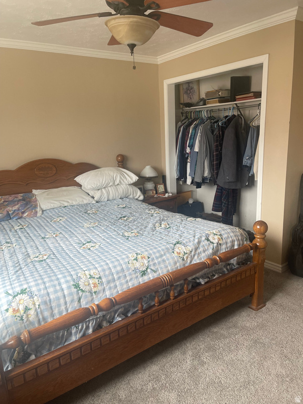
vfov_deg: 69.4
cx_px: 152
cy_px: 202
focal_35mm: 25
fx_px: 292
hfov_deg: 54.9
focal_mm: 5.1
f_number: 1.6
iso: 125
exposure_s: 1/120
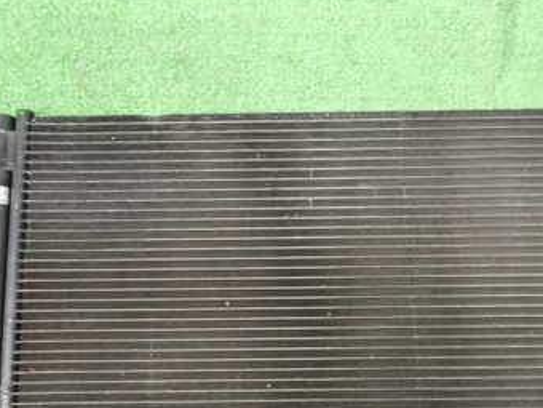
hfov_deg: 35.6
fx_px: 831
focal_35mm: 53
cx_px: 386
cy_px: 301
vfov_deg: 27.2
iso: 320
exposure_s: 1/30
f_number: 2.3
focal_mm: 5.4
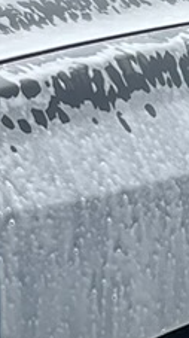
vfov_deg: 8.4
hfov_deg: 4.7
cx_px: -9
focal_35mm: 256
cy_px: 194
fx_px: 2290
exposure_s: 1/3215
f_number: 1.6
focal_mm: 5.1
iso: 50
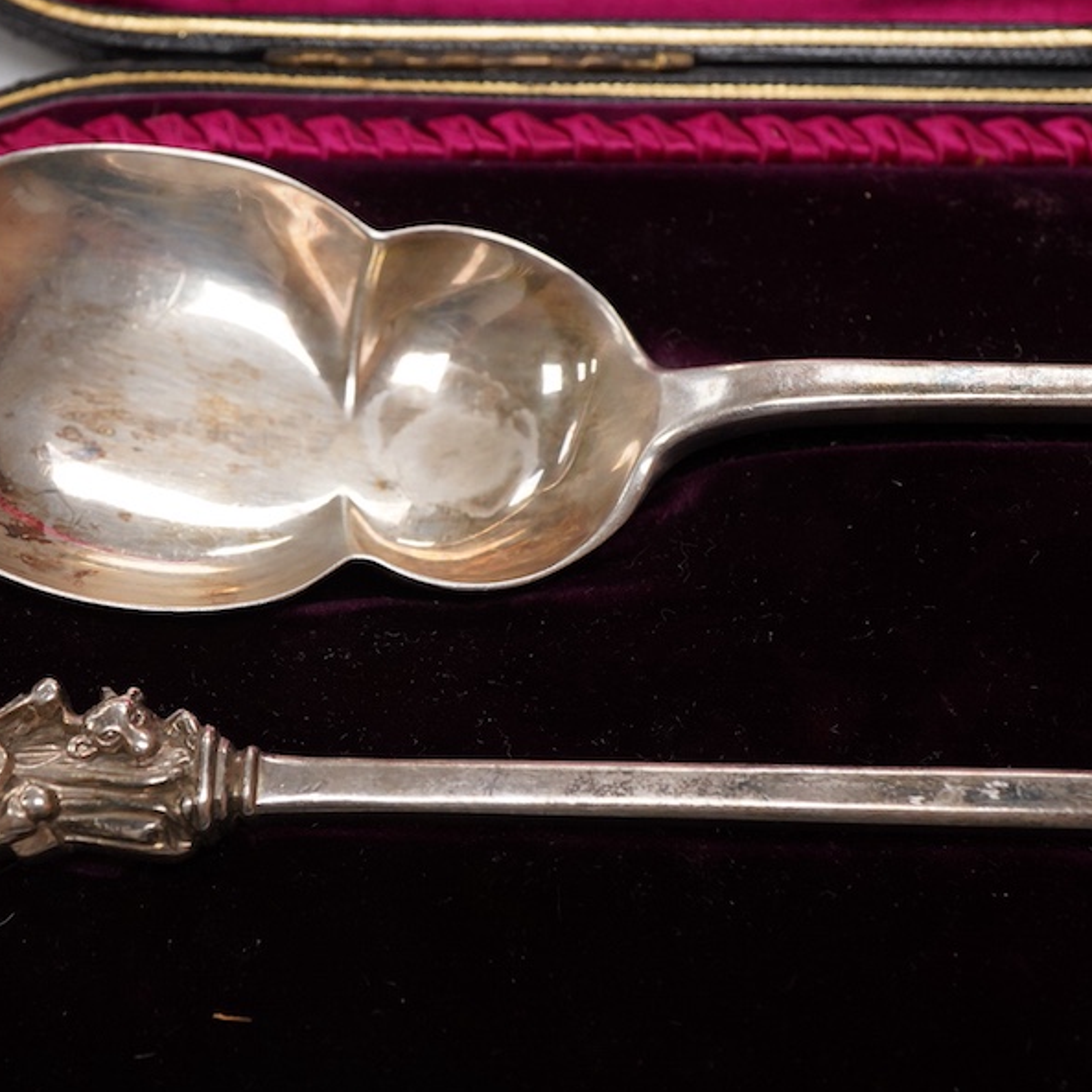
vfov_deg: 29.6
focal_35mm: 58
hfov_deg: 29.2
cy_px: 549
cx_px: 302
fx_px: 2070
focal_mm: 30
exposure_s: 1/125
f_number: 11
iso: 1250
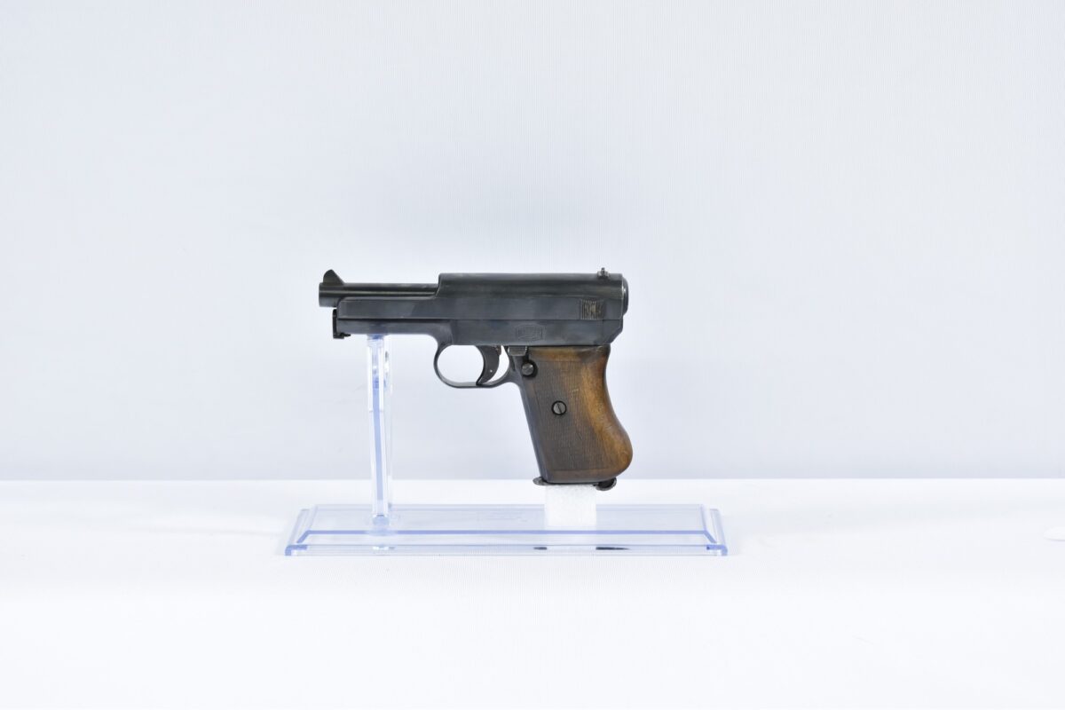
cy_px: 355
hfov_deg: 27.0
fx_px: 2219
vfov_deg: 18.2
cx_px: 532
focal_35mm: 75
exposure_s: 1/20
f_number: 5.6
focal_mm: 50
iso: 640
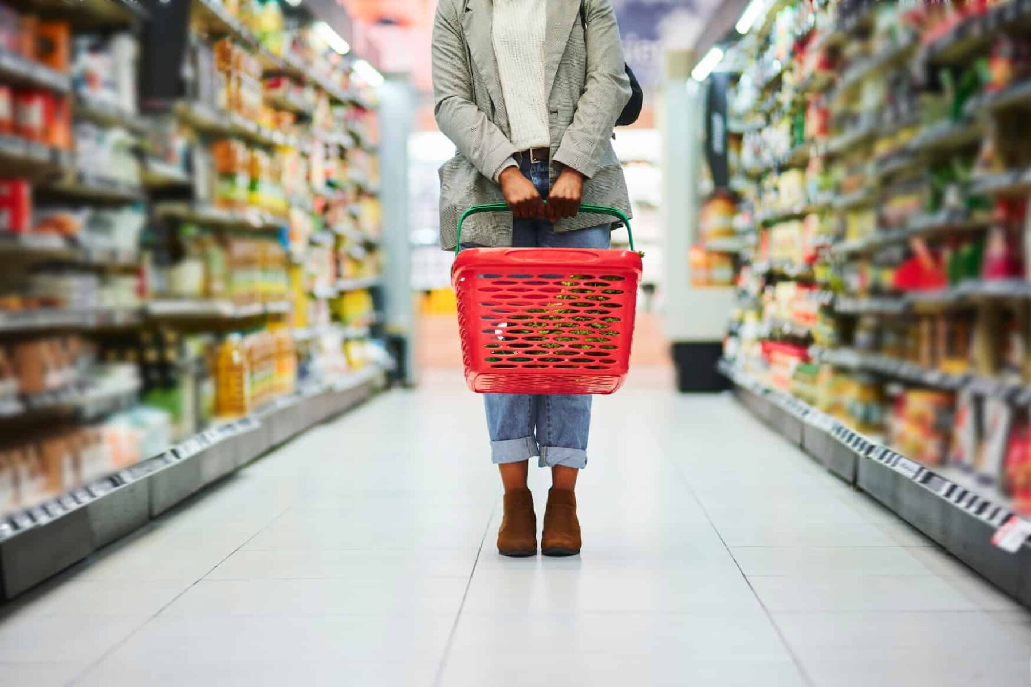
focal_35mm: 85
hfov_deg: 23.9
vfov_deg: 16.1
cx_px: 516
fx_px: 2434
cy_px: 344
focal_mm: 85
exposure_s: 1/200
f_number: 1.8
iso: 320
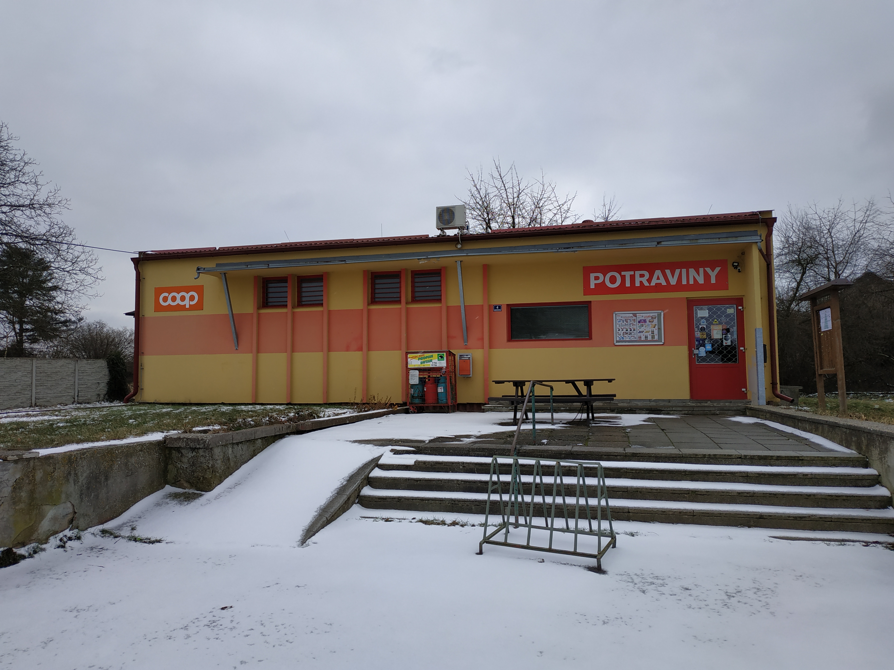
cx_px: 447
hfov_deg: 71.6
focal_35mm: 24
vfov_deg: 56.8
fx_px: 620
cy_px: 335
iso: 100
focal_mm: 3.94
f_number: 1.9
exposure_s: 1/428
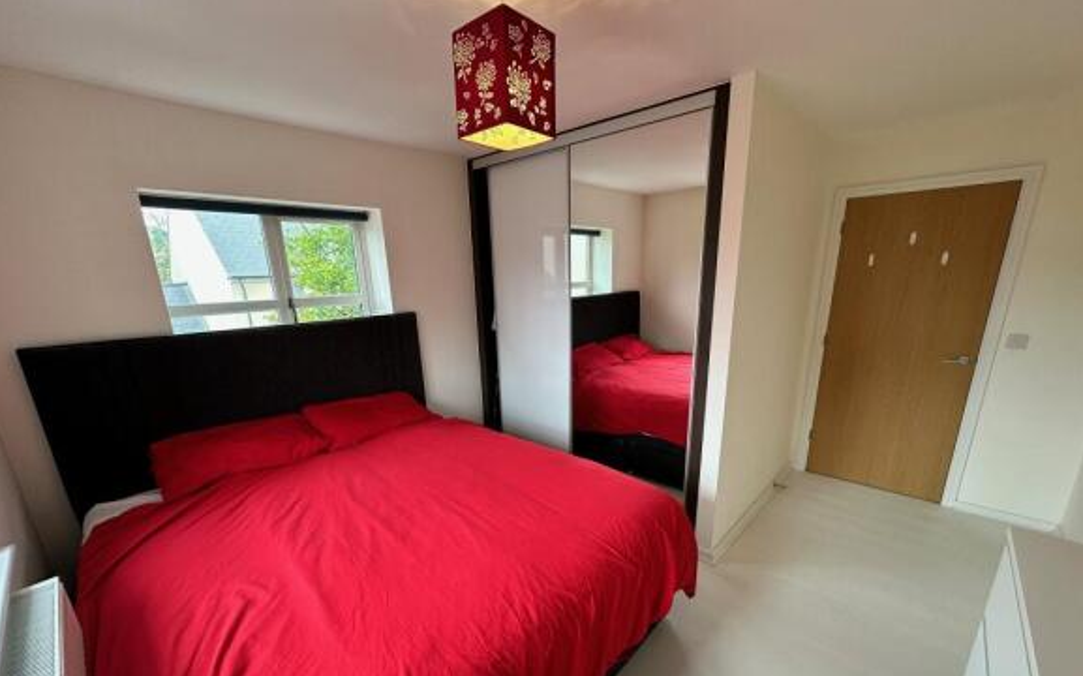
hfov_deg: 101.5
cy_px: 401
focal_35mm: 15
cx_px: 540
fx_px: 443
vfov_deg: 74.0
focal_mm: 2.22
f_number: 2.2
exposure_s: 1/100
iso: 100
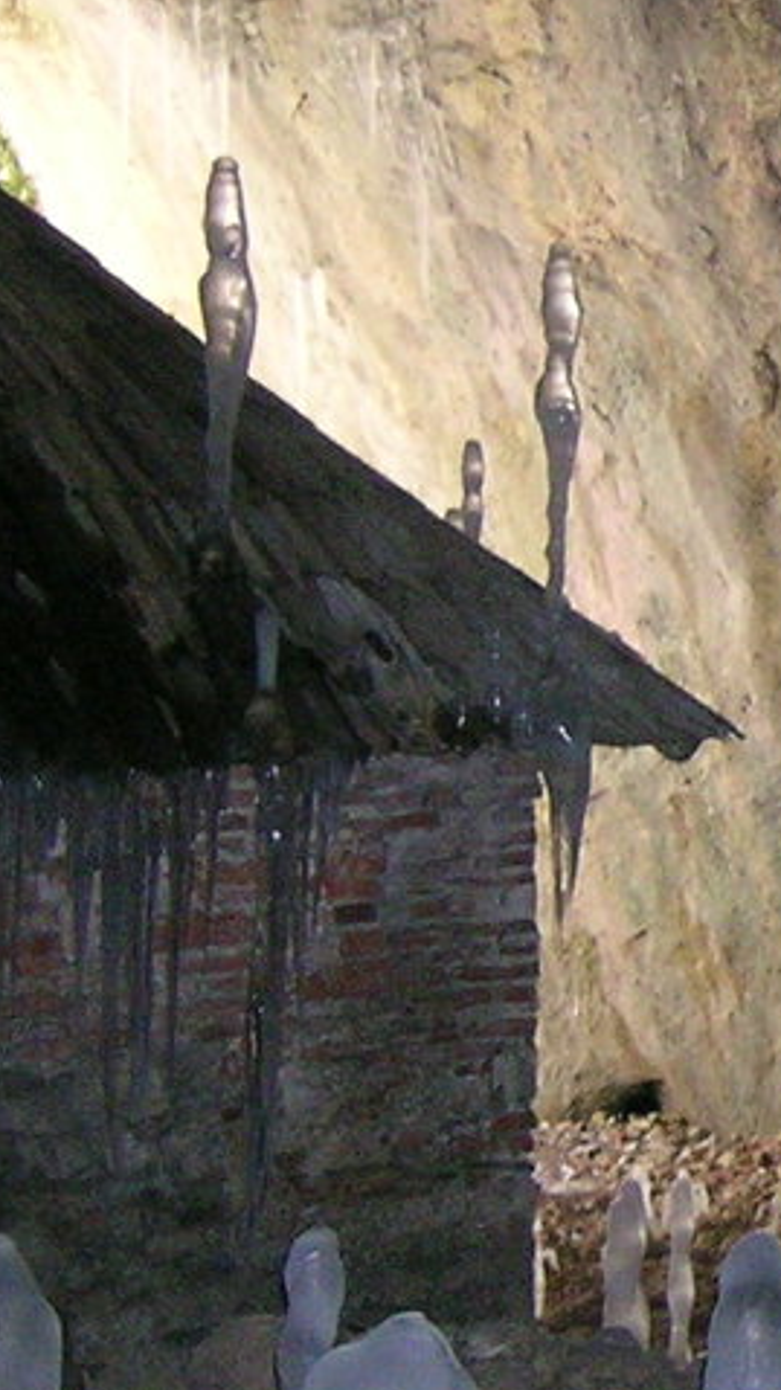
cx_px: 1382
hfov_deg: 11.1
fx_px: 3760
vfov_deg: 21.0
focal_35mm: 102
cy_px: 644
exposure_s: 1/60.1
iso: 200
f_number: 2.8
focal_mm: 5.8
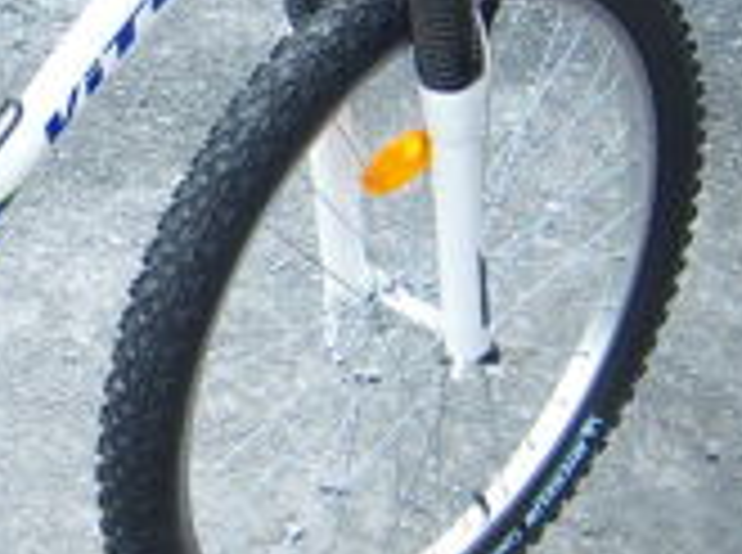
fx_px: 2246
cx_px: -274
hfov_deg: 17.4
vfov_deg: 14.0
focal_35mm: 105
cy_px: 221
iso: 80
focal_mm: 7.5
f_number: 2.8
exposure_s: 1/125
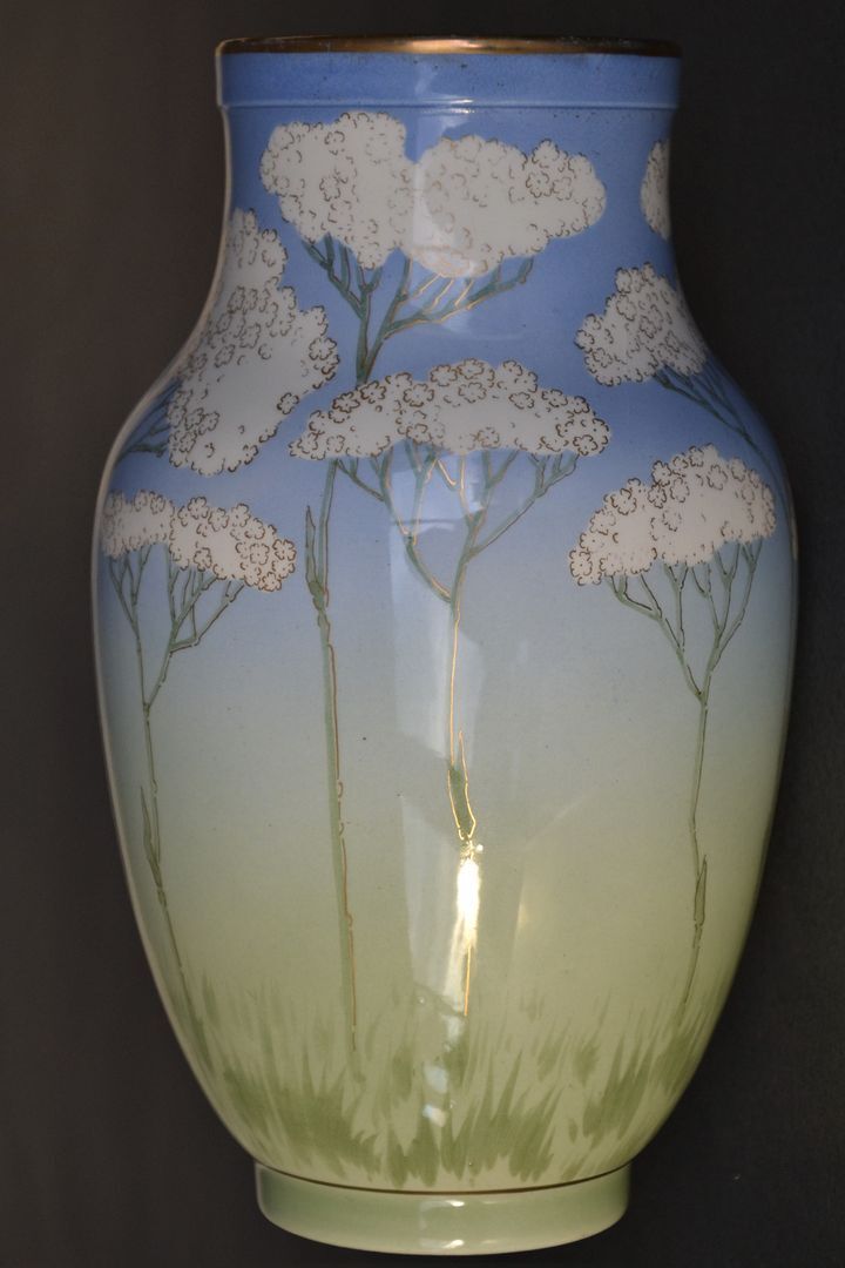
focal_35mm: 105
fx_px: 3697
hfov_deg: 13.0
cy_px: 634
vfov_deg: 19.5
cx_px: 422
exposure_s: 1/125
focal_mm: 70
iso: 560
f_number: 5.3
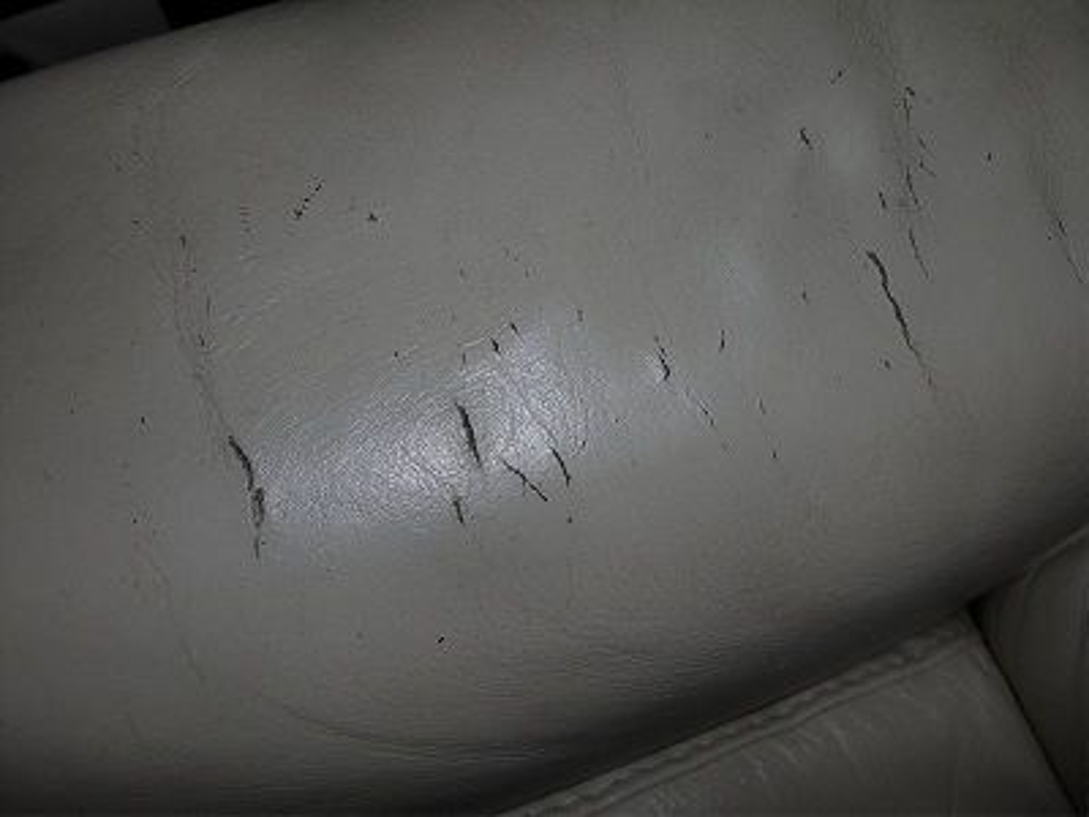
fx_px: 1133
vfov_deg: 39.7
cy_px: 408
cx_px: 544
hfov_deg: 51.4
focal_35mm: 36
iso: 64
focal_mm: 6.3
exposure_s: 1/30
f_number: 7.9
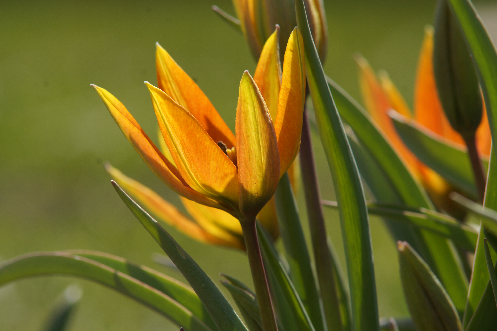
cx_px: 248
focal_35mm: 240
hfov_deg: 8.6
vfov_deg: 5.7
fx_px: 3311
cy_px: 166
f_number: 11
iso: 200
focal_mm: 160
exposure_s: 1/250
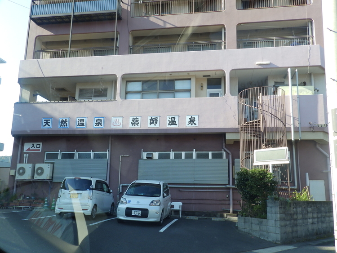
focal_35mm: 32
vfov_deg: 44.2
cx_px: 168
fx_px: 312
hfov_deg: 56.8
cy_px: 126
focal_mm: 5.7
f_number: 4
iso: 80
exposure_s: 1/100
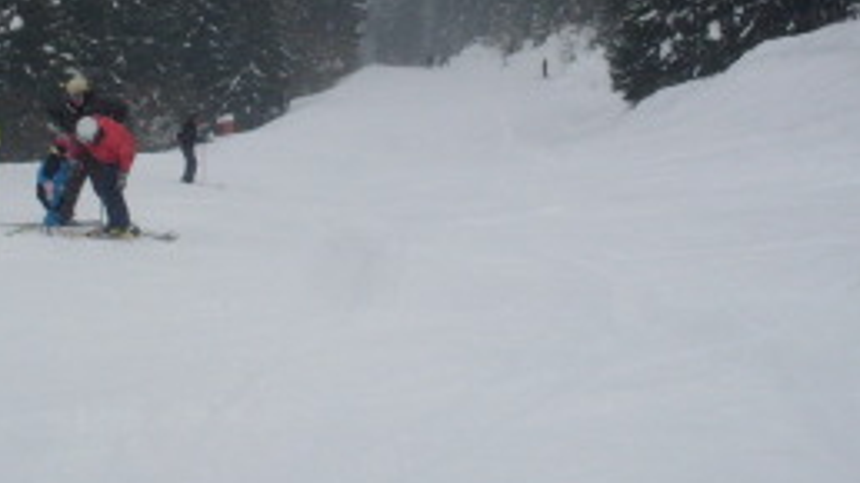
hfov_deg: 27.5
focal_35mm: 77
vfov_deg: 15.5
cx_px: 367
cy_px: 33
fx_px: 1756
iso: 80
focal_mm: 6.3
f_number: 8.4
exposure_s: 1/350
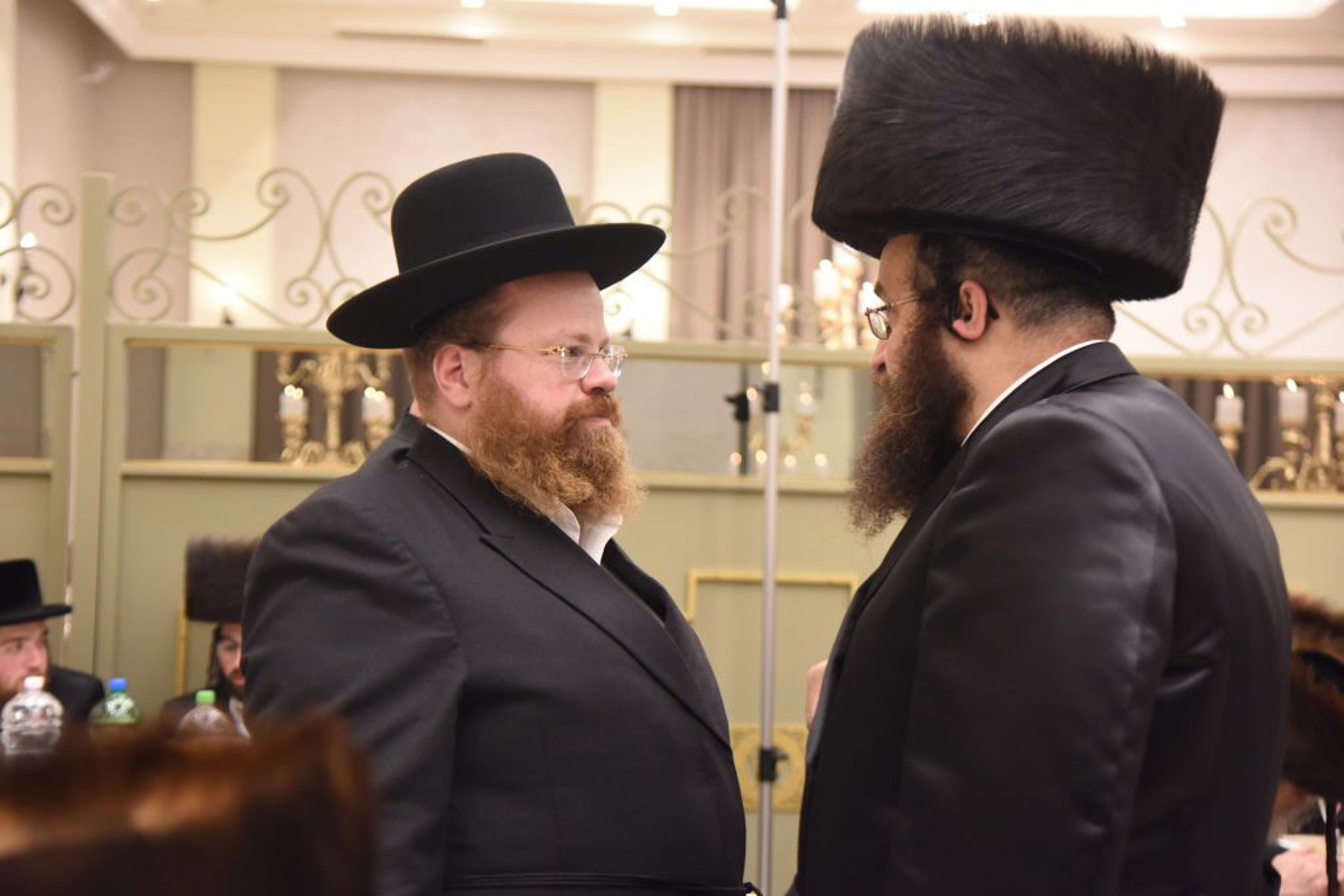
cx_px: 672
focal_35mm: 65
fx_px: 2427
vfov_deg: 20.9
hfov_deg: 31.0
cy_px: 448
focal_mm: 65
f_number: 4.5
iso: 2000
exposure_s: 1/100
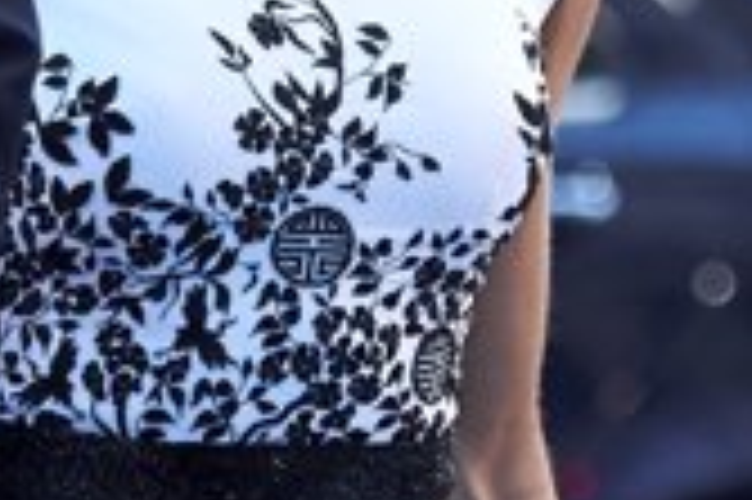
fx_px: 23310
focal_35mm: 1117
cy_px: -354
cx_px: -261
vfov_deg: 1.2
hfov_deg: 1.8
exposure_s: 1/400
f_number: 5.6
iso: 1250
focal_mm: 270
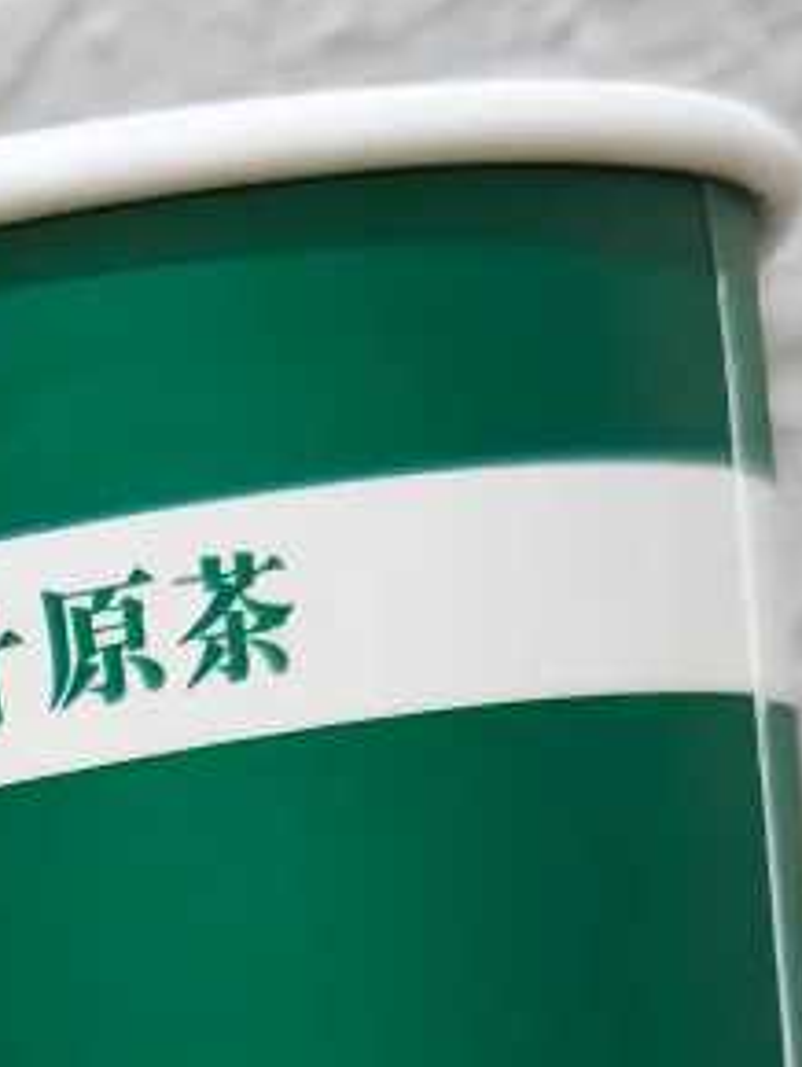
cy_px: 2395
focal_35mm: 233
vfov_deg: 8.0
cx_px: -828
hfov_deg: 6.2
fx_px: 7187
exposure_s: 1/200
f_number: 1.8
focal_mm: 8.67
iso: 160
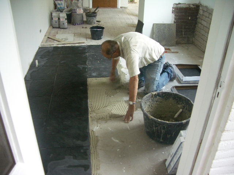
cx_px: 117
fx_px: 237
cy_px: 88
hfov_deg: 52.6
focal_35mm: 35
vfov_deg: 40.7
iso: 100
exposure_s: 1/15
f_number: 2.6
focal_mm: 5.8
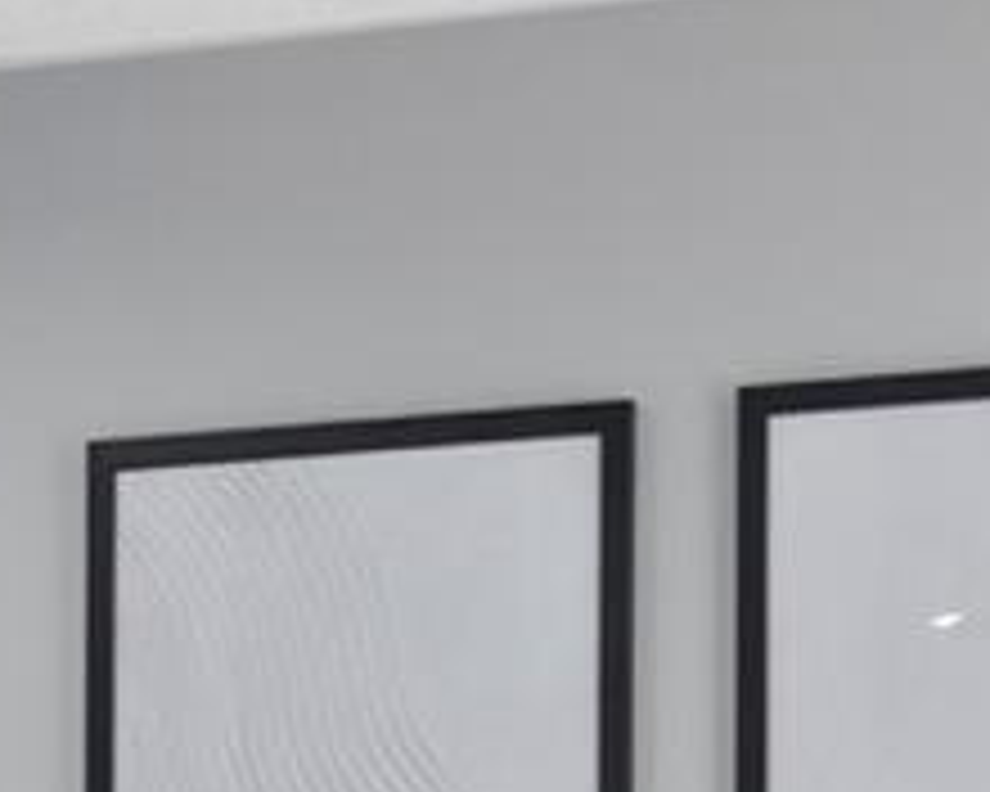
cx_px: 81
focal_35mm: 164
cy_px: 1382
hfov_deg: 11.7
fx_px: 4805
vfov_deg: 9.0
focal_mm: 16
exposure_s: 1/10
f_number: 7.1
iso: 100
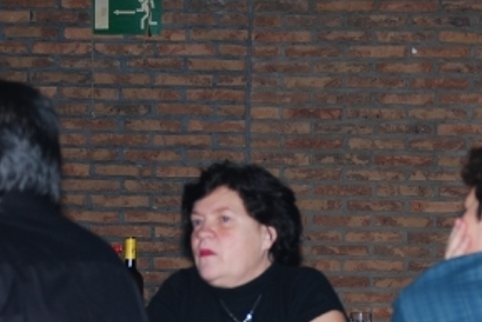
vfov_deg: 8.0
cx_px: 374
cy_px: 286
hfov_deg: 12.0
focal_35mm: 171
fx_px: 2291
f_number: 4
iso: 200
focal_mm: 55
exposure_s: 1/60
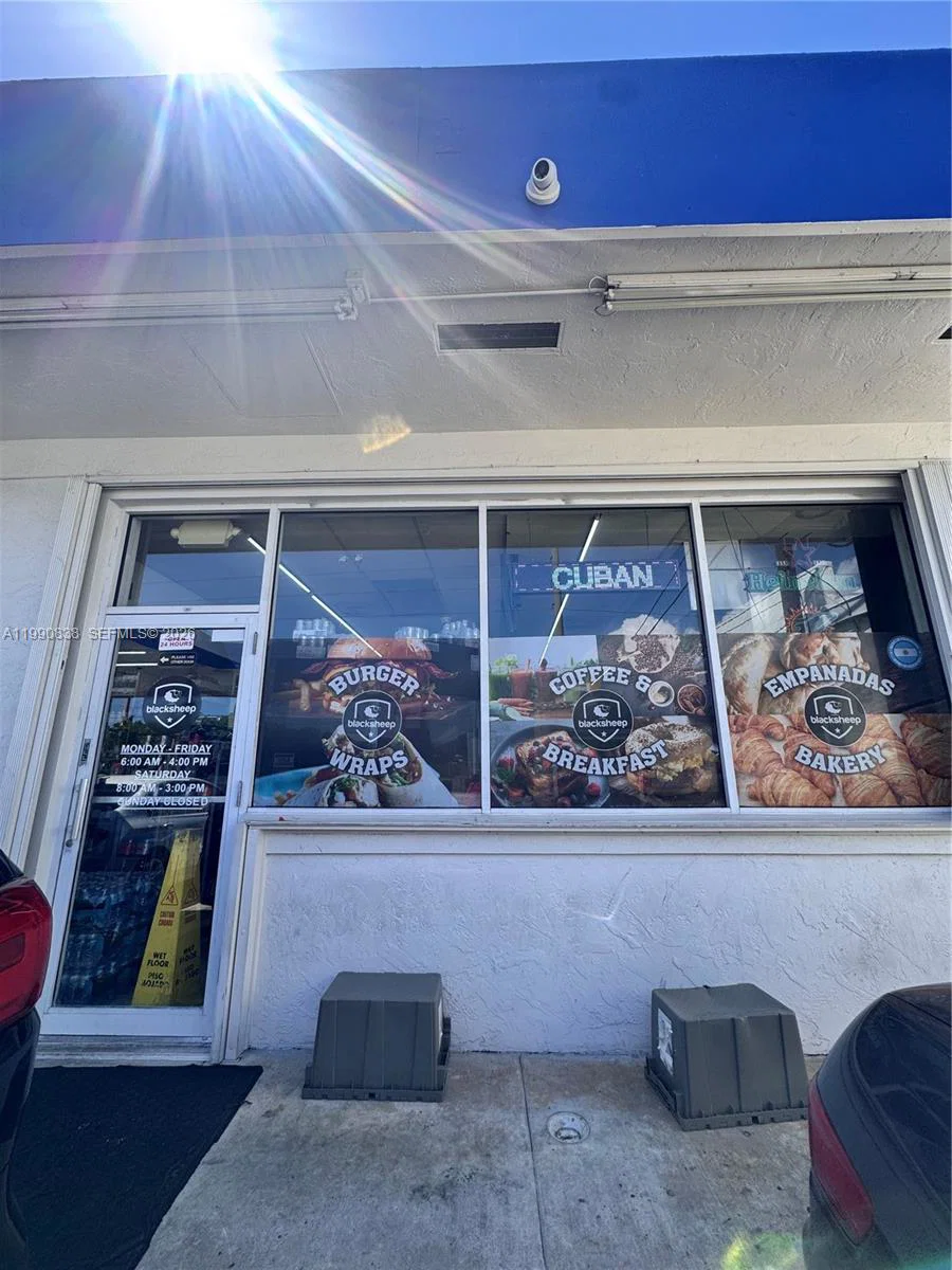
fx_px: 513
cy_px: 635
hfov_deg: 85.7
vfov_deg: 102.1
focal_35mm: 14
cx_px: 476
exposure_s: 1/812
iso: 40
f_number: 2.2
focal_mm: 2.22
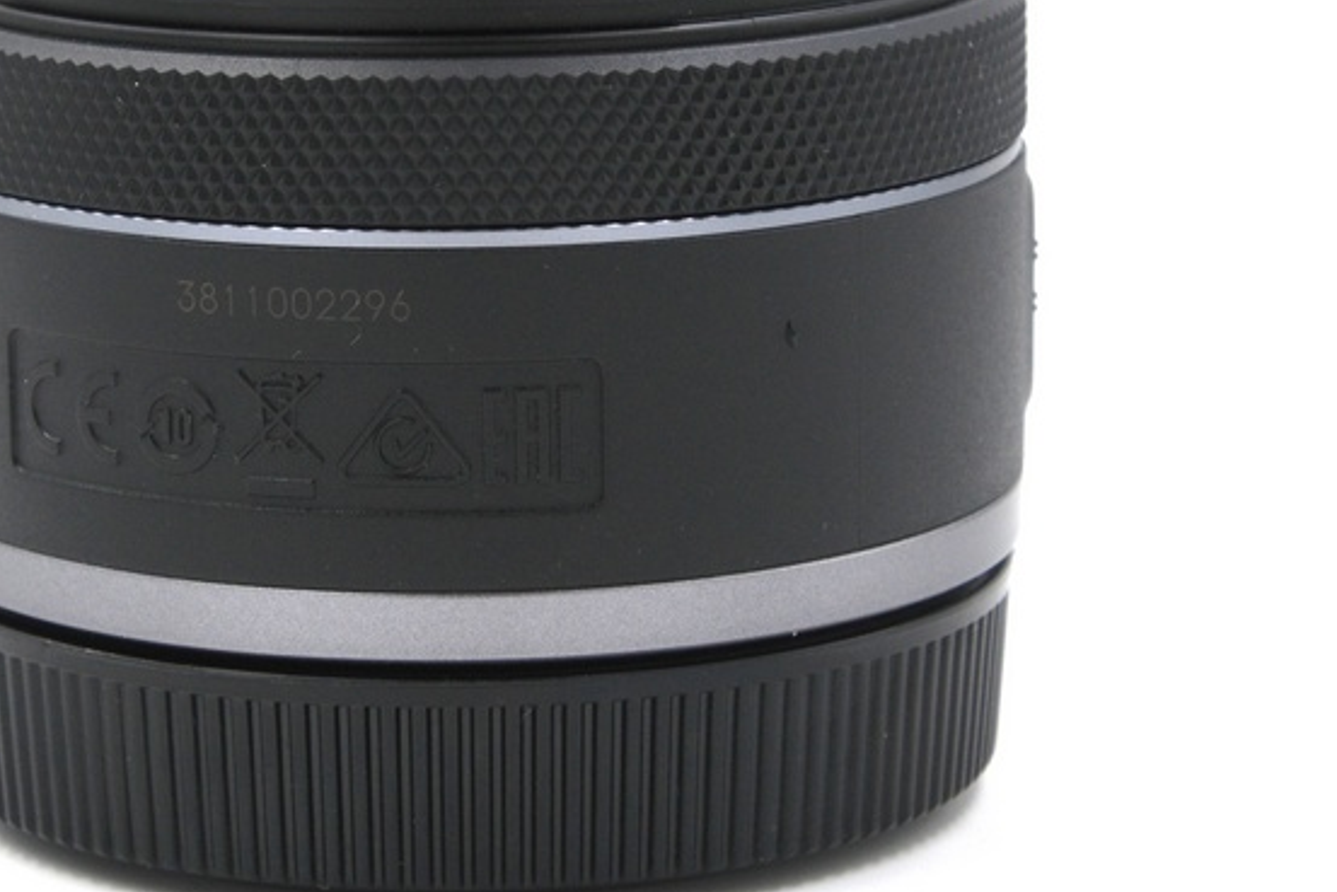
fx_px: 5572
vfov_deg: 9.1
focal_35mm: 150
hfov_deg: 13.7
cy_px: 284
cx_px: 435
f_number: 14
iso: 800
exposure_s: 1/125
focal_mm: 55
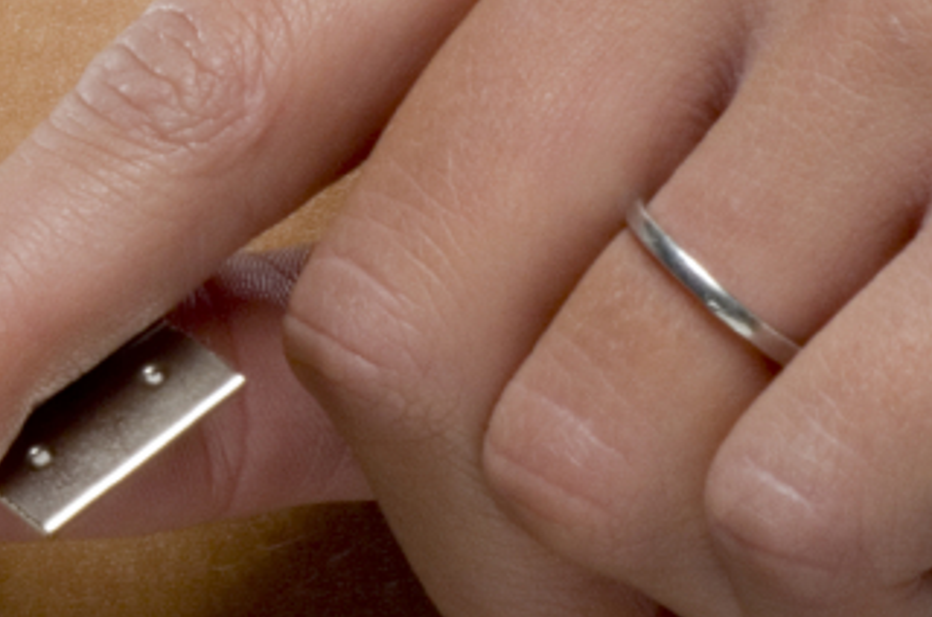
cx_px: -1003
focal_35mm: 678
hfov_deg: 3.0
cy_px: -39
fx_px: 17509
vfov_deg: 2.0
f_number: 17
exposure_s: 1/60
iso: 100
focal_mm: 85
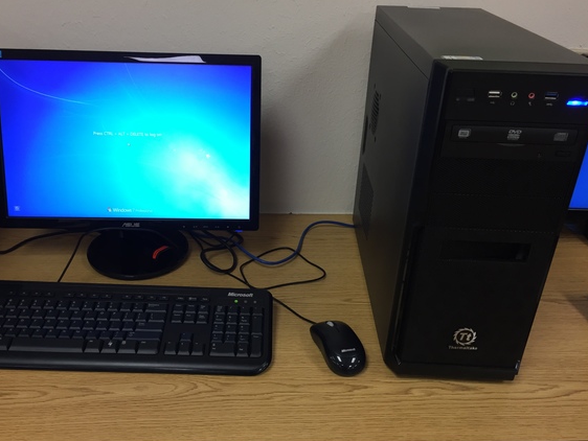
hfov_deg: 55.2
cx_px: 261
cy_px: 232
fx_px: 561
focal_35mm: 33
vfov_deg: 43.0
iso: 80
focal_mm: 4.15
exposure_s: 1/30
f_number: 2.2
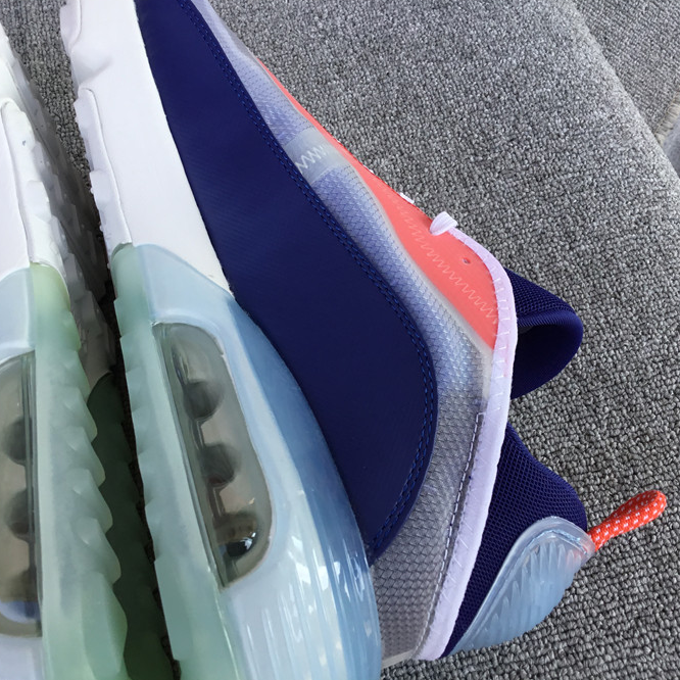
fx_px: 822
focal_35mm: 37
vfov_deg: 44.9
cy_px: 337
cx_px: 379
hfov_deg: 44.9
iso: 25
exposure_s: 1/219
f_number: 2.4
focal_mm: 3.3
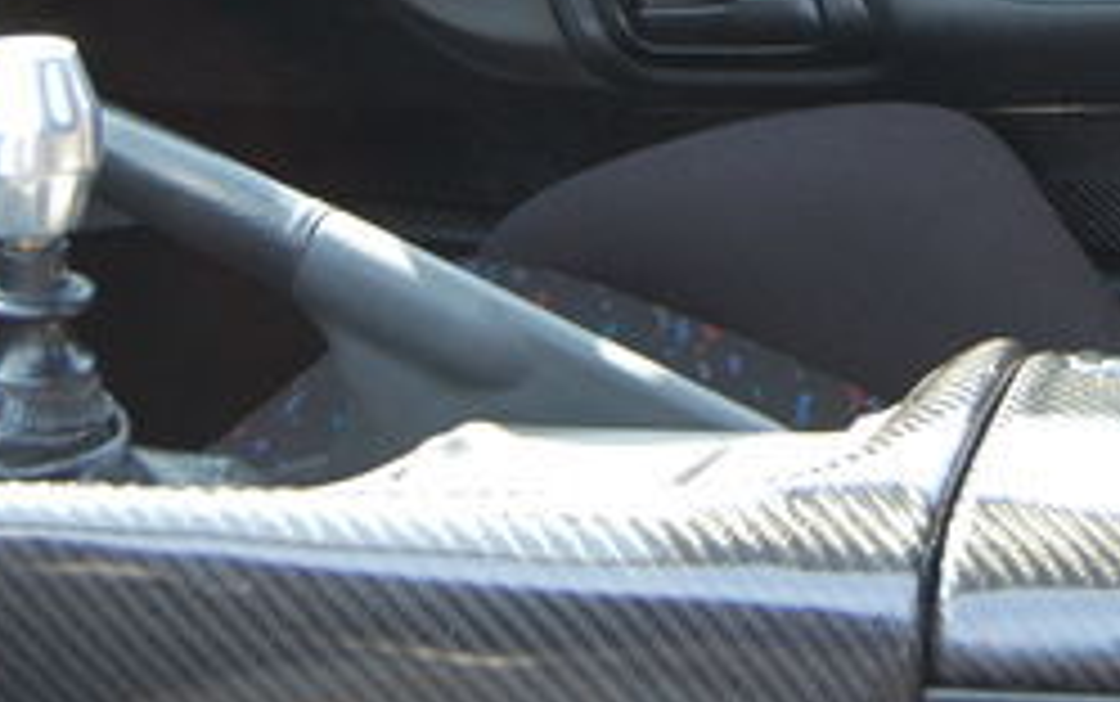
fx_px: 3116
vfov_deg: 12.5
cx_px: 724
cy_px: -158
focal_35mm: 102
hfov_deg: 20.3
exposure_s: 1/100
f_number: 5
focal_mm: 26
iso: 400
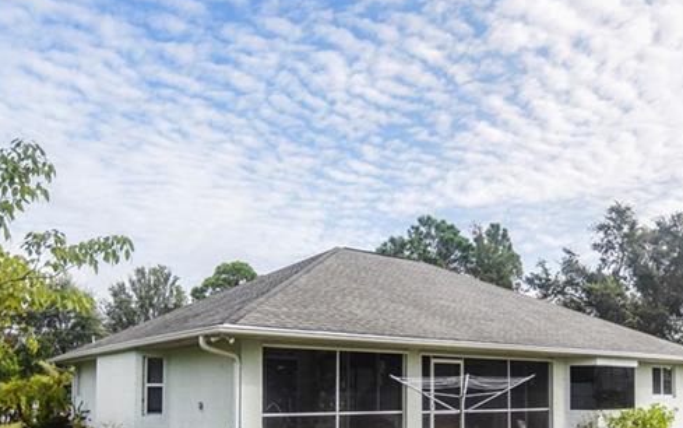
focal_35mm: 32
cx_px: 346
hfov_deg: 59.6
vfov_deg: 37.3
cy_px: 372
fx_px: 596
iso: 400
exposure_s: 1/3200
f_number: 3.5
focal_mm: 10
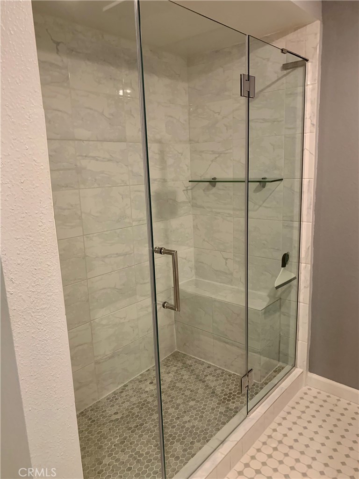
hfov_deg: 53.1
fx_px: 360
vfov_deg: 67.3
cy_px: 240
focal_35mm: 26
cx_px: 180
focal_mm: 4.25
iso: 200
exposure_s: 1/60
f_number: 1.8
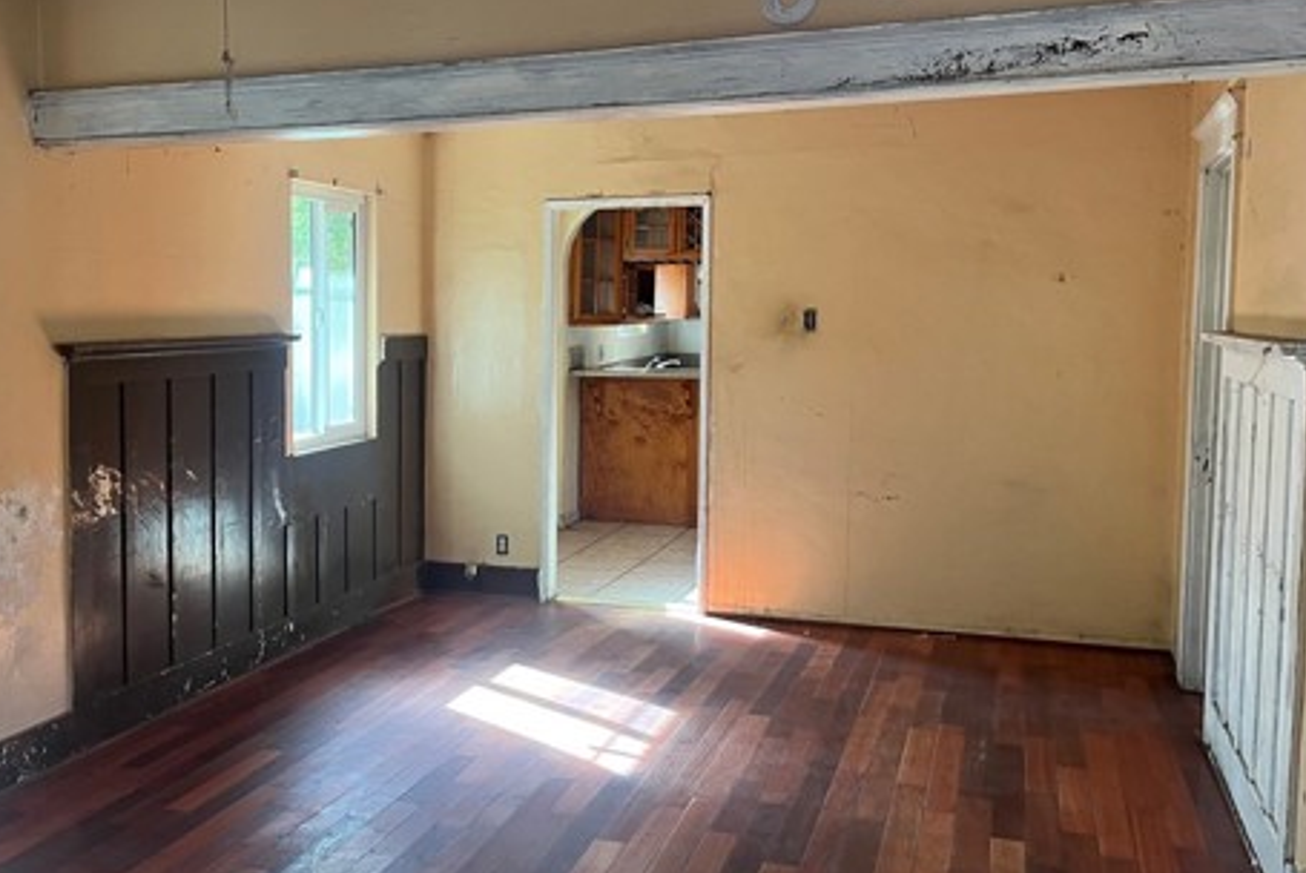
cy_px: 396
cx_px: 459
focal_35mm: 38
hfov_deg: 50.0
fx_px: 1379
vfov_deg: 35.1
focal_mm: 5.1
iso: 125
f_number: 1.6
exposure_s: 1/96
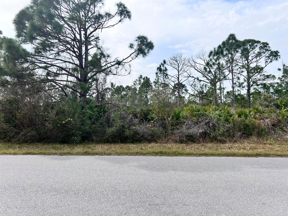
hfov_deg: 67.3
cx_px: 144
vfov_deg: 53.1
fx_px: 216
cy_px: 108
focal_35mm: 26
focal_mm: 5.7
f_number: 1.5
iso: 50
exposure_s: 1/4630
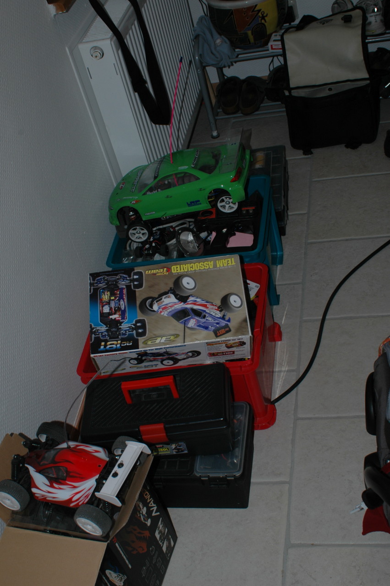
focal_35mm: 42
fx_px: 684
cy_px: 293
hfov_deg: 31.8
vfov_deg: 46.4
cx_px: 195
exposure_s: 1/60
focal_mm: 28
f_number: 8
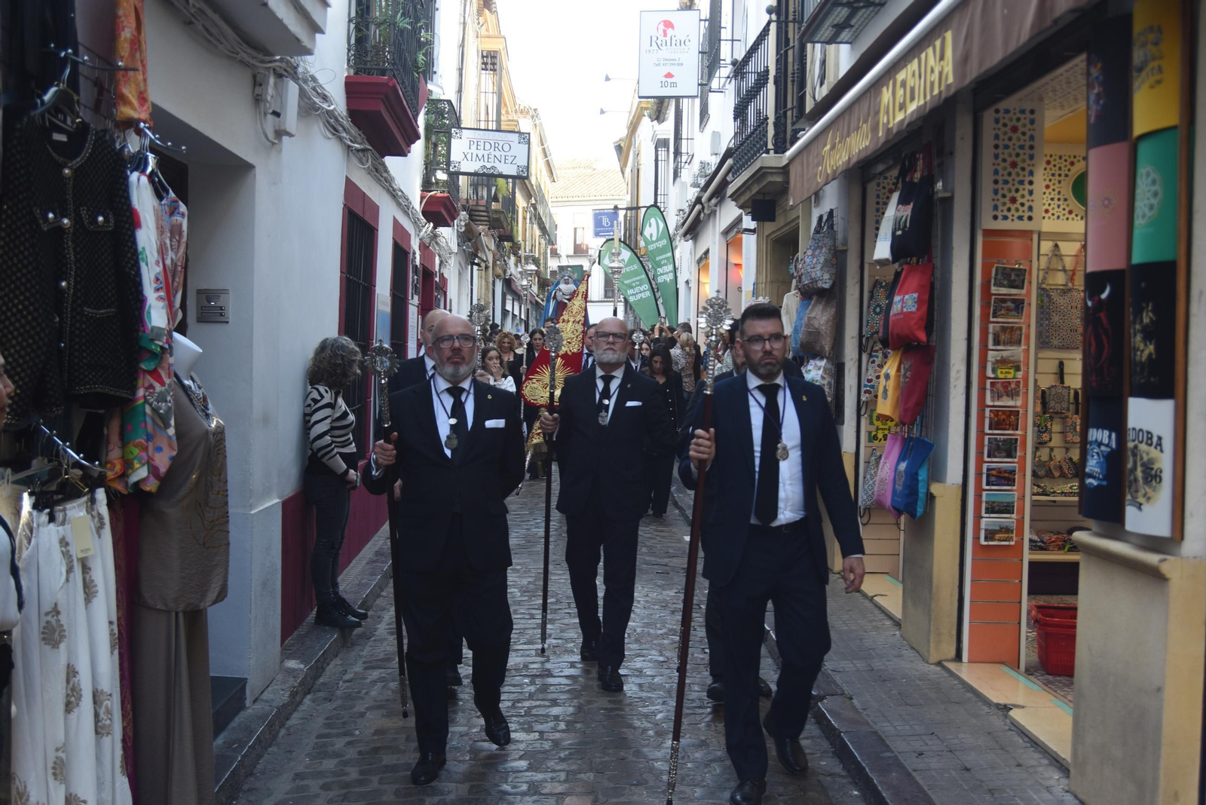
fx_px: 1340
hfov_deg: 48.4
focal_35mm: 40
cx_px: 603
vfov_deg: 33.4
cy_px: 402
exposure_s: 1/160
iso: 640
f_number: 6.3
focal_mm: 40
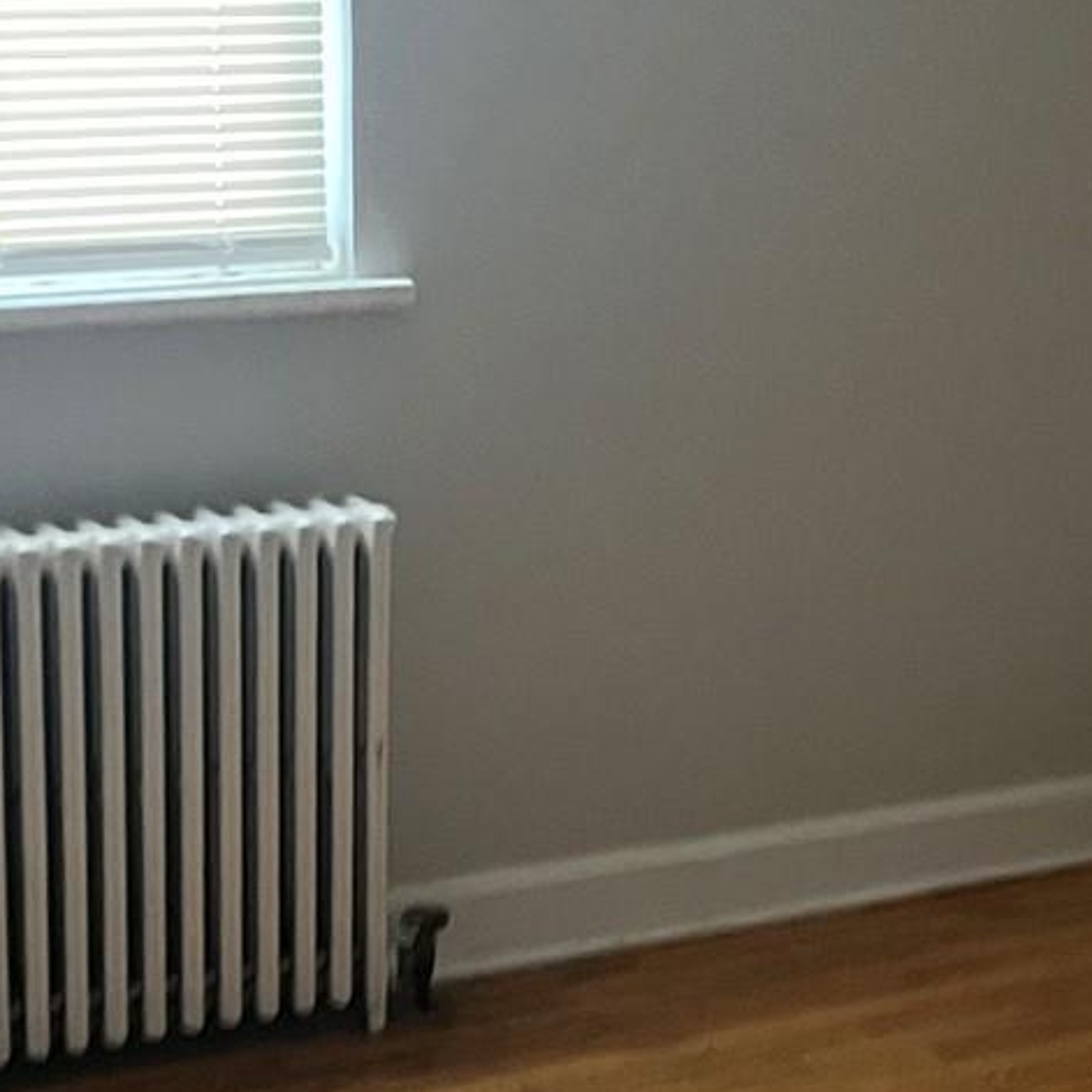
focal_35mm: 100
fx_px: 3569
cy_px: 584
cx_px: 1087
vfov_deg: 17.4
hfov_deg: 17.0
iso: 400
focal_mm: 5.1
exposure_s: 1/40
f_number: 1.6
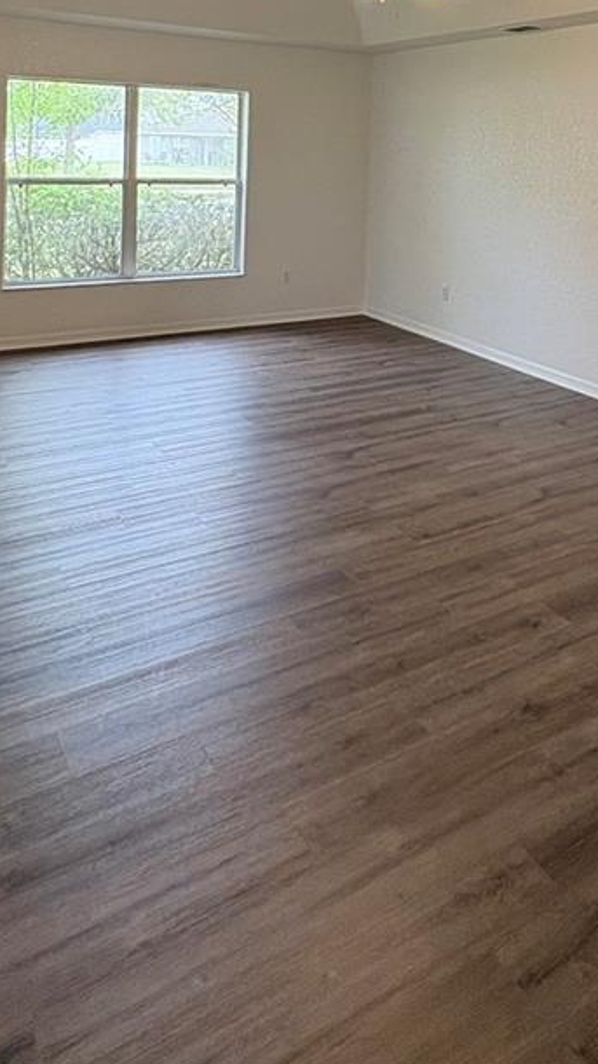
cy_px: 166
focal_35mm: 30
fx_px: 846
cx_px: 432
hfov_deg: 38.2
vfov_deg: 57.8
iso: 125
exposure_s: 1/120
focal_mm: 2.22
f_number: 2.2
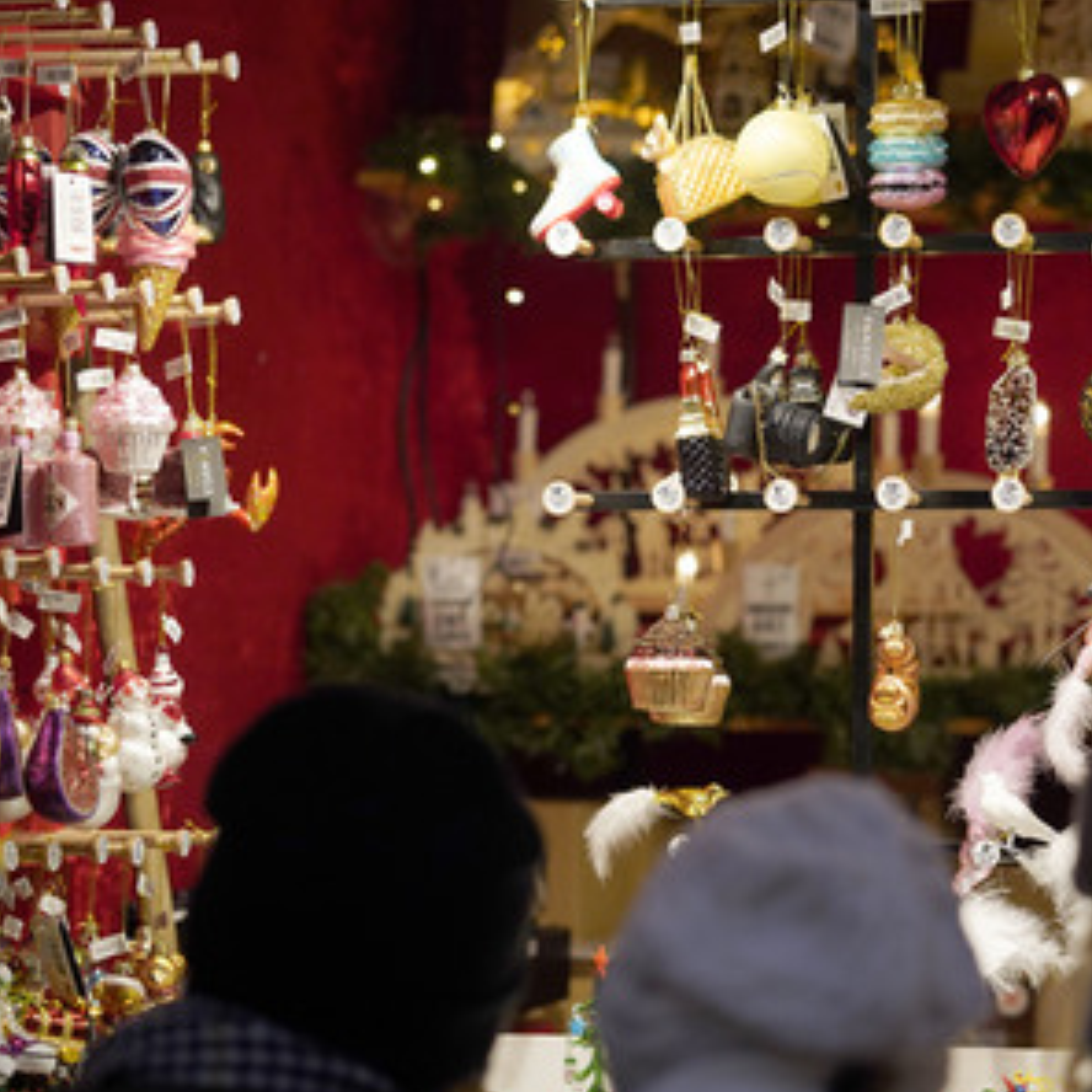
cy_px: 550
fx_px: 3926
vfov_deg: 15.8
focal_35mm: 110
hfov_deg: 15.8
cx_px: 813
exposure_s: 1/400
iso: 1600
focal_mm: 85
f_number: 2.8
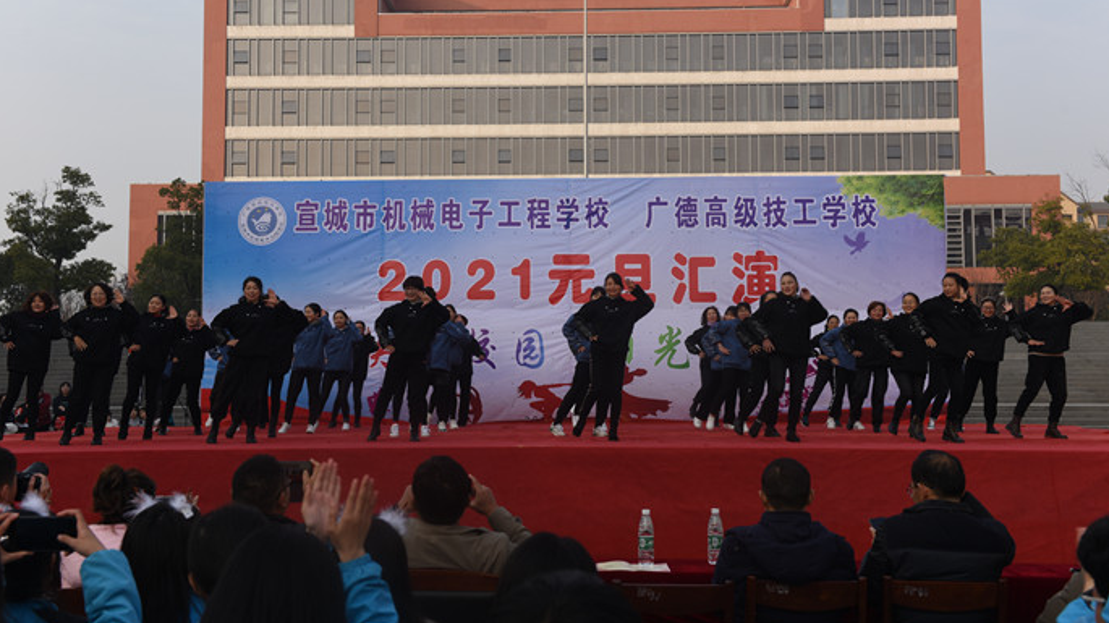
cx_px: 547
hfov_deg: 45.5
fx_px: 1323
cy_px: 269
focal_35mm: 45
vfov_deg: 26.5
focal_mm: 42
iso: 100
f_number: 7.1
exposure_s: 1/160
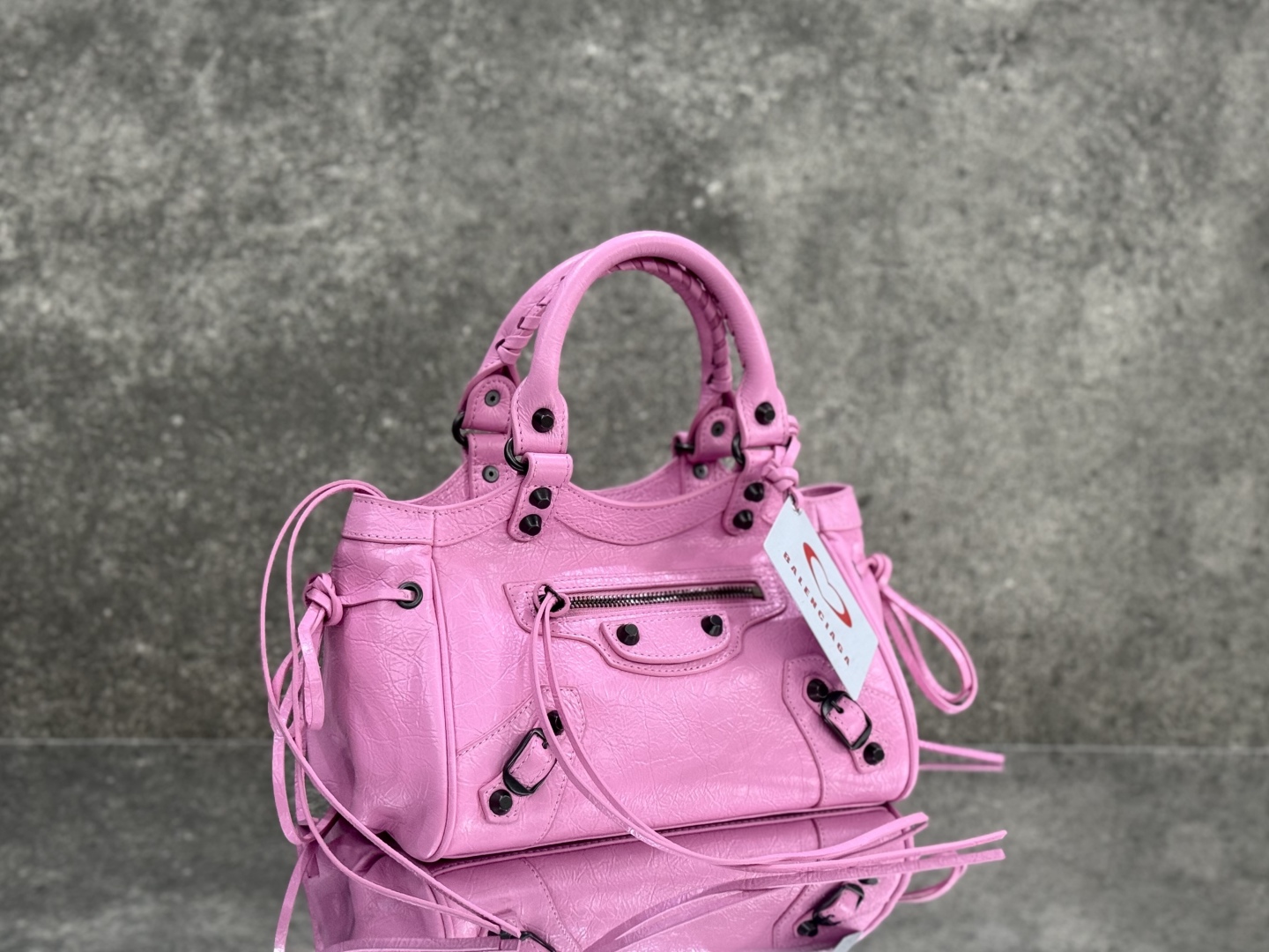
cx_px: 634
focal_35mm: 48
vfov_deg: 30.3
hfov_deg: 39.7
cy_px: 476
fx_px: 1760
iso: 125
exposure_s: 1/50
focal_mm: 6.76
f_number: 1.78
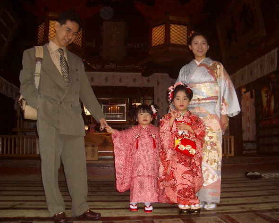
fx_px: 306
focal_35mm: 37
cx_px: 148
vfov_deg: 40.1
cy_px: 113
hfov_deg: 49.0
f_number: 2.6
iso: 100
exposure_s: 1/60
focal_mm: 5.8
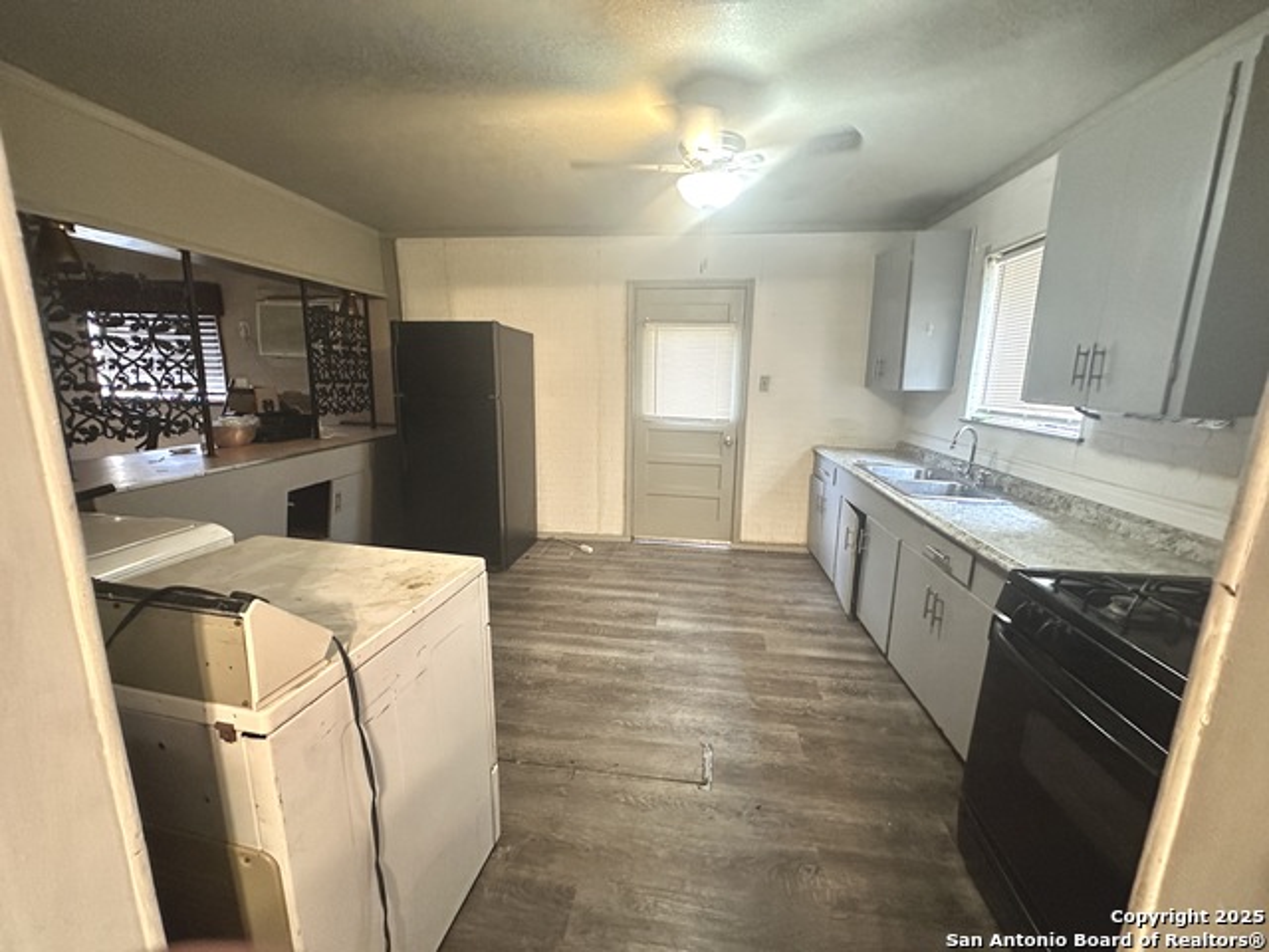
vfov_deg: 85.7
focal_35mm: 14
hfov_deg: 102.1
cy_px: 476
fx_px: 513
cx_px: 634
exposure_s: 1/60
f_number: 2.2
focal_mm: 2.22
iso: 800
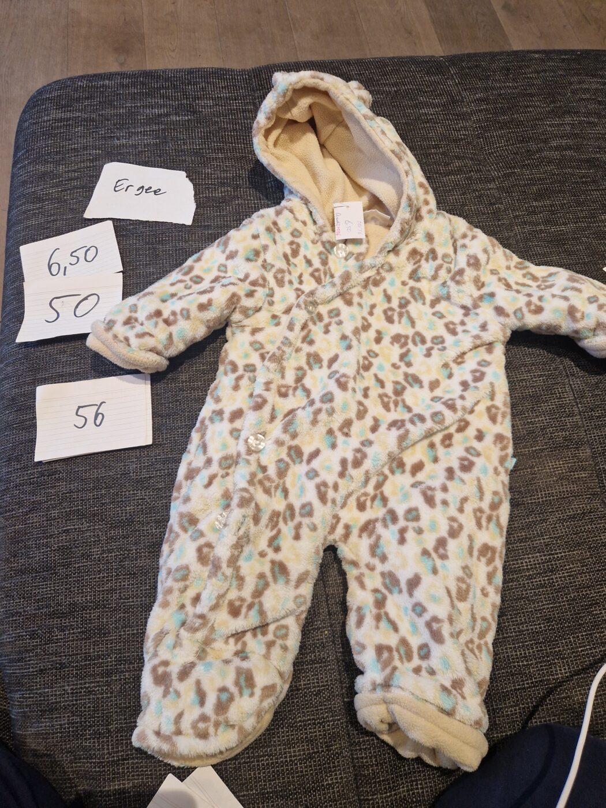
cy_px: 404
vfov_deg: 73.9
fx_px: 537
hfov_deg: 58.9
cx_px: 303
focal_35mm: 23
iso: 50
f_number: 1.8
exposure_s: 1/100
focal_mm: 5.4
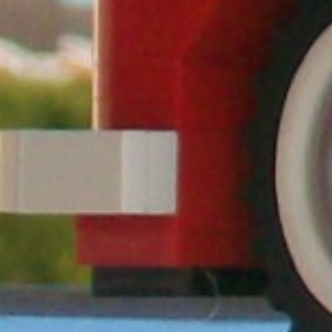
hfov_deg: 2.6
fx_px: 7042
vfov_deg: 2.7
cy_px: -616
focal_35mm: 649
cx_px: 1558
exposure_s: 1/667
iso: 80
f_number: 3.8
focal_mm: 11.6
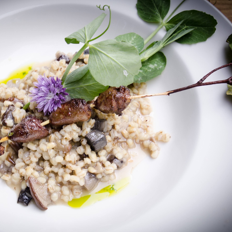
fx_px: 417
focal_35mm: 55
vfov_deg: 31.1
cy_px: 124
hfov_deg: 30.8
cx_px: 72
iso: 110
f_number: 4.5
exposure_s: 1/40
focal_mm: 24
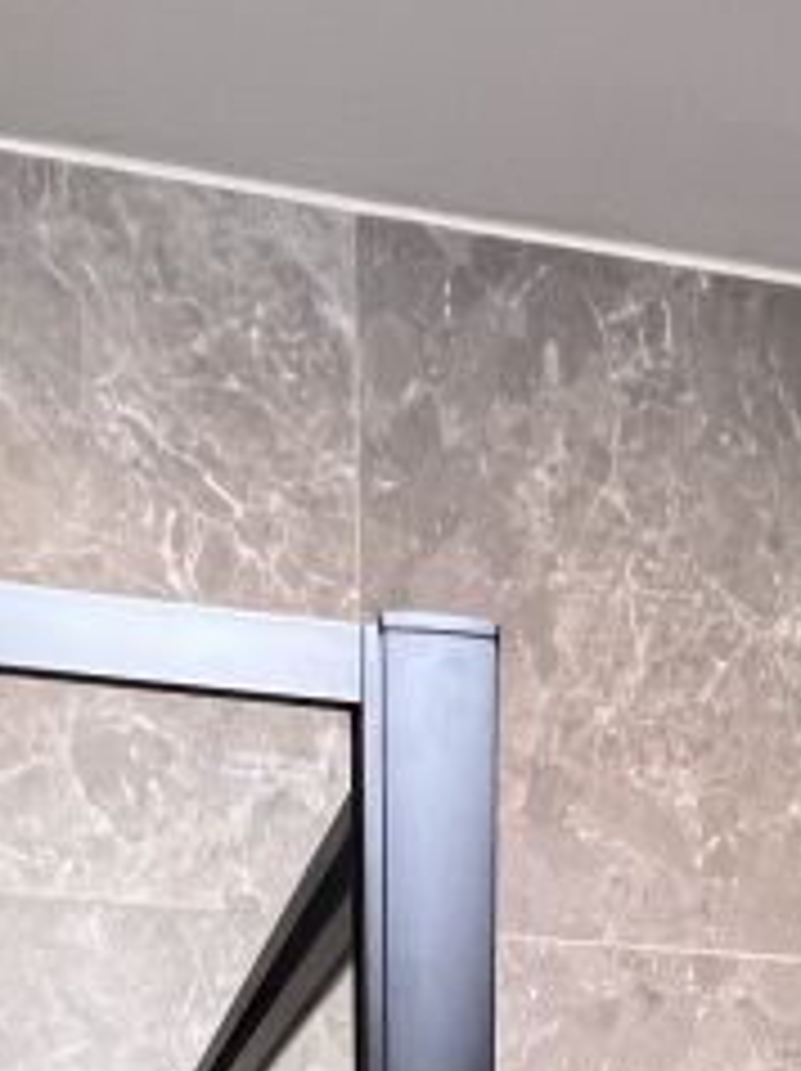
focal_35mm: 56
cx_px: 414
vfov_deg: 20.2
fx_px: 1731
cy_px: 2066
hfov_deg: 26.1
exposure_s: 1/99
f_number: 1.8
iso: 200
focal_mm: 1.57
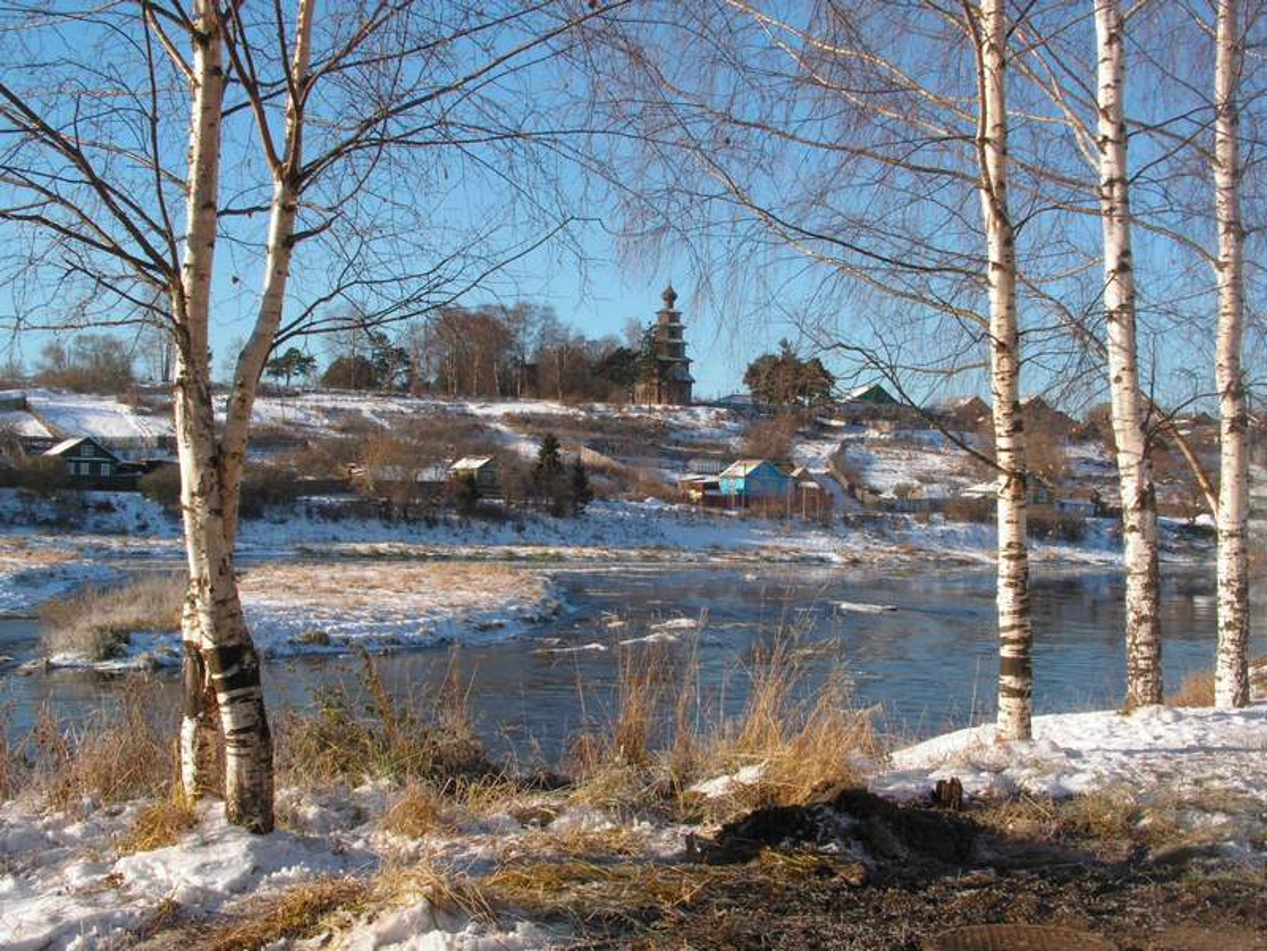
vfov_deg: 32.9
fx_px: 1610
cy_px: 476
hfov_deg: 42.9
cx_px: 634
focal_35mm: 44
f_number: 8
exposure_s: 1/100
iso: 50
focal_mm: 7.4
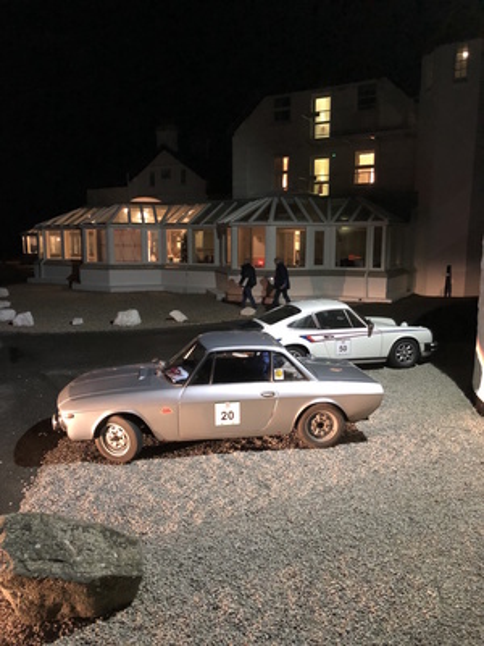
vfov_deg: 63.4
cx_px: 242
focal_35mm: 28
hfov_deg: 49.7
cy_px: 323
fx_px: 522
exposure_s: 1/4
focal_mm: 4
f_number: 1.8
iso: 100
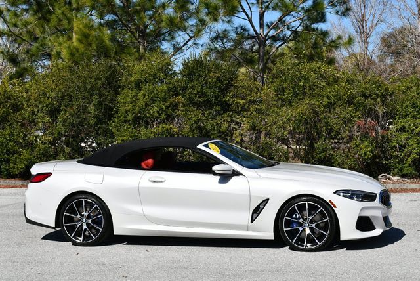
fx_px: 817
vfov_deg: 19.5
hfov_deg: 28.8
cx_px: 210
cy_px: 140
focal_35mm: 70
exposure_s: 1/320
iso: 100
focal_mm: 35
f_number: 9
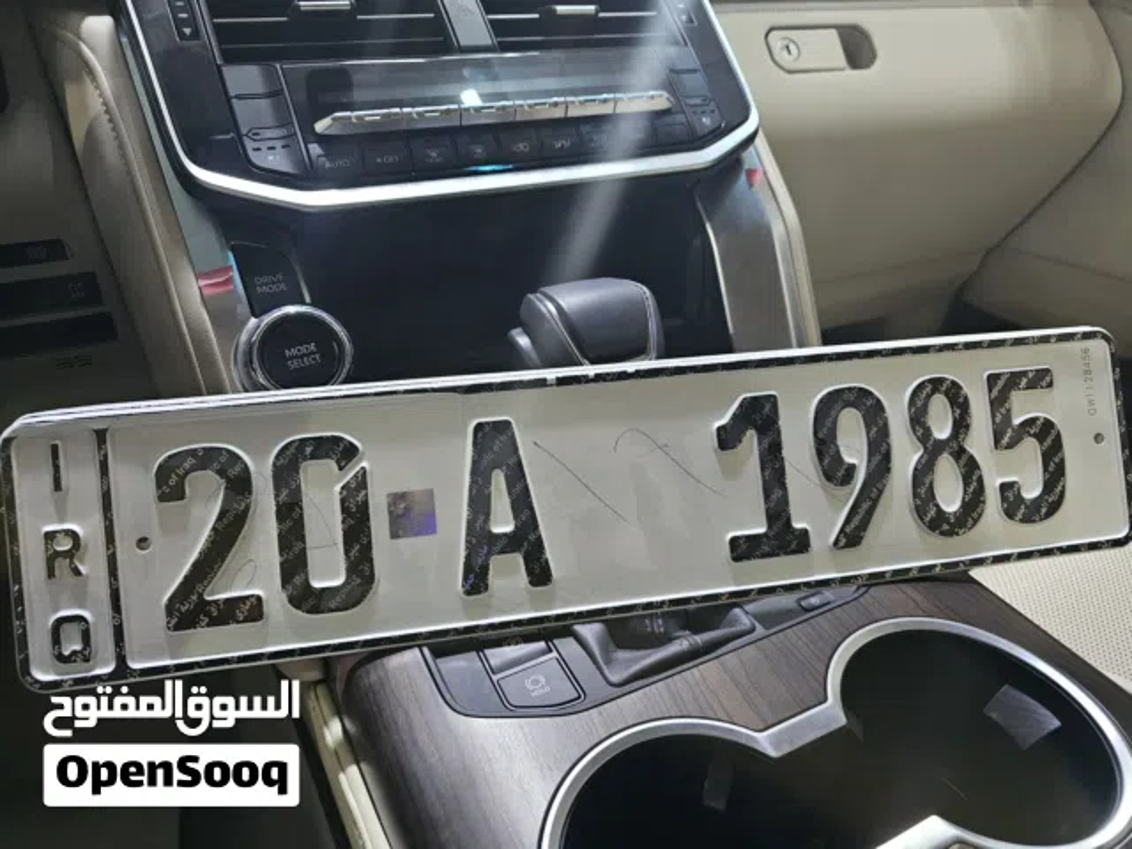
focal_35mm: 23
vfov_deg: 58.9
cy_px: 424
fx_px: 752
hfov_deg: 73.9
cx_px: 566
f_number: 1.7
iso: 640
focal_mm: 6.3
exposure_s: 1/33.5
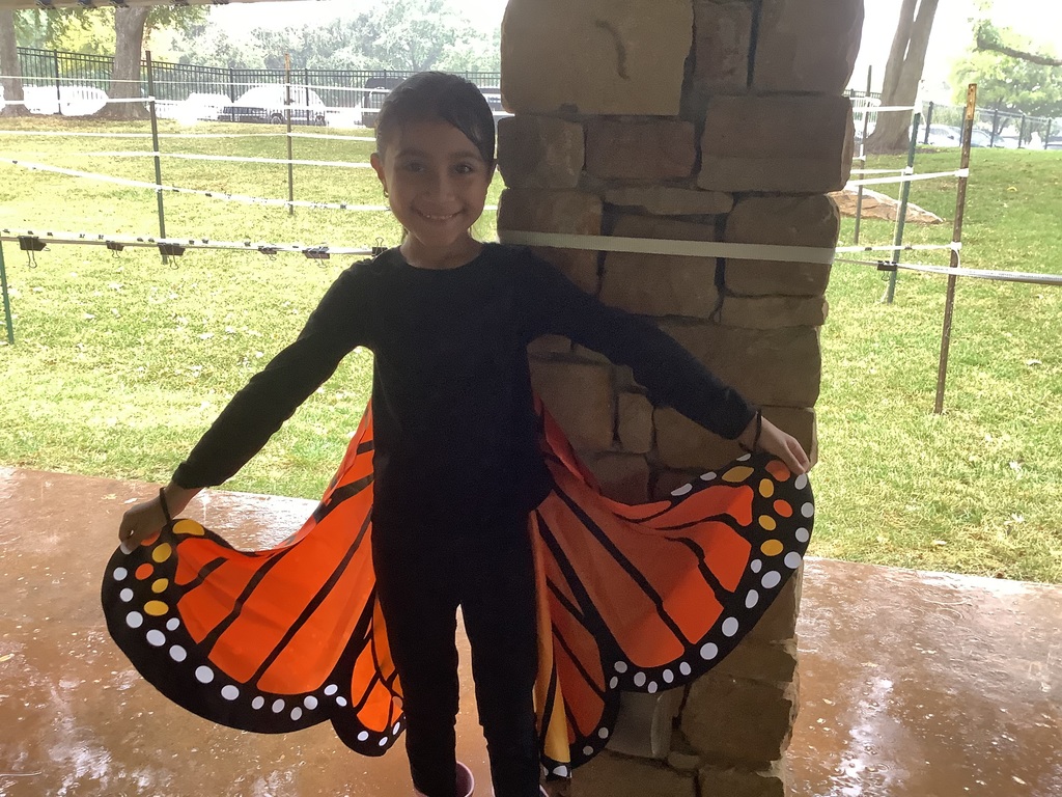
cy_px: 398
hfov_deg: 58.4
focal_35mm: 31
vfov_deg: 45.4
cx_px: 531
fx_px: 951
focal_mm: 3.3
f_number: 2.4
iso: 125
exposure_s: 1/60
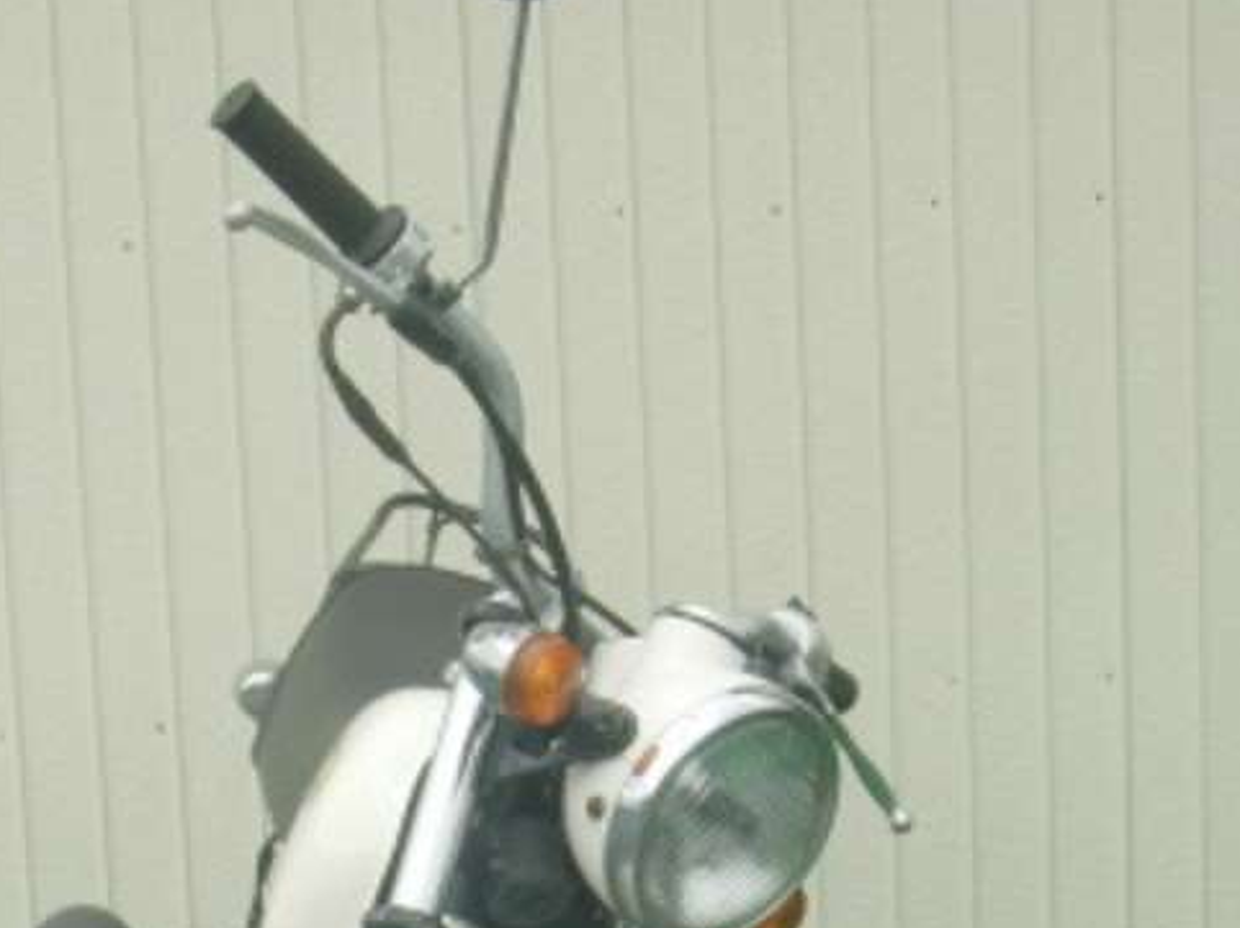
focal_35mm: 101
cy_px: 1167
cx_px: 293
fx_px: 3616
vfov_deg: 14.1
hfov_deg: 19.3
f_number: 3.9
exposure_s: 1/320
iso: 64
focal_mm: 6.66
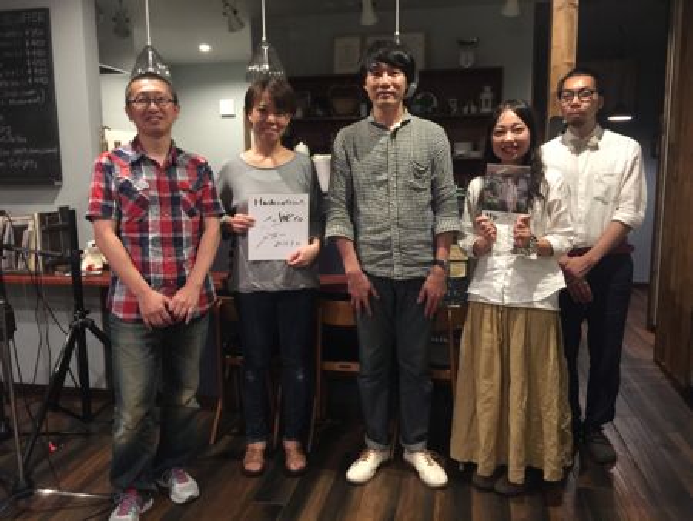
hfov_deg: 61.6
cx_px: 346
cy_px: 260
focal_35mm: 29
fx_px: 581
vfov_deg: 48.3
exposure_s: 1/4
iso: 100
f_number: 2.2
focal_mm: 4.15
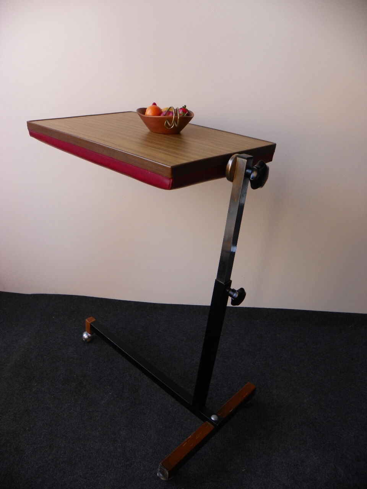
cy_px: 244
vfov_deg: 67.3
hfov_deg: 53.1
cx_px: 184
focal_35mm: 26
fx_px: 368
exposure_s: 1/100
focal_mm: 4.6
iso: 64
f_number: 2.8
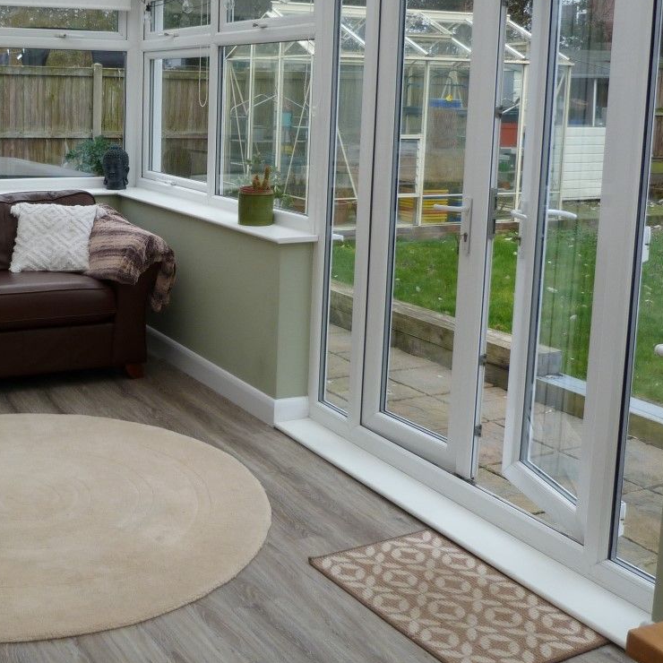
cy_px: 218
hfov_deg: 38.2
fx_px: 932
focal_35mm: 43
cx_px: 166
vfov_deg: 38.7
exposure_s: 1/60
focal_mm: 4.5
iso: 80
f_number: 2.8
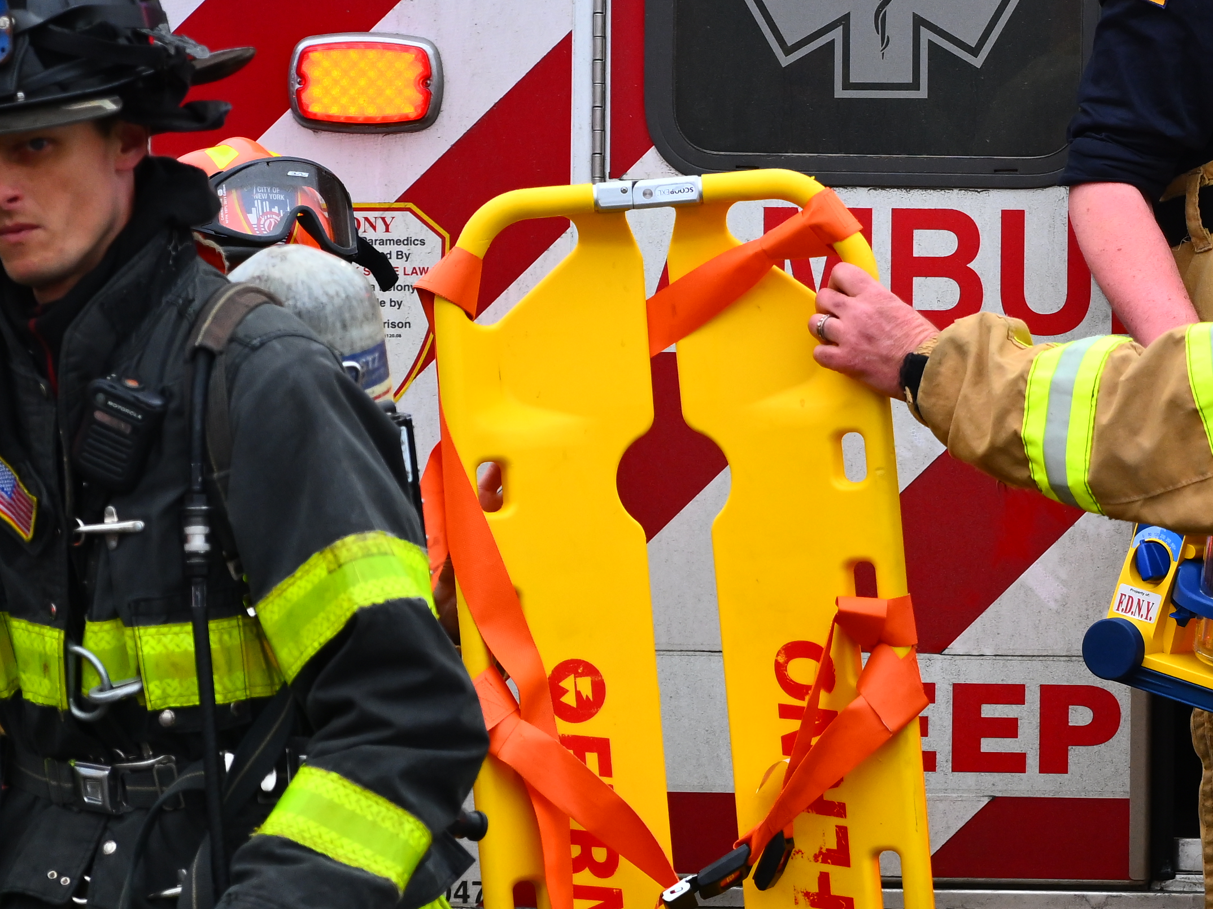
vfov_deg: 5.1
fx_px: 10197
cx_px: 1562
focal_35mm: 291
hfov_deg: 6.7
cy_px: 331
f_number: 4
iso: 720
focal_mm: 105
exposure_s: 1/1600
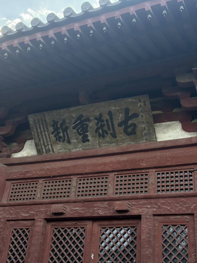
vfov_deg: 39.7
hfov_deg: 30.3
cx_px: 98
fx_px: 364
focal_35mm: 48
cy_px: 132
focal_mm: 6.76
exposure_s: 1/340
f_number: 1.78
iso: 100
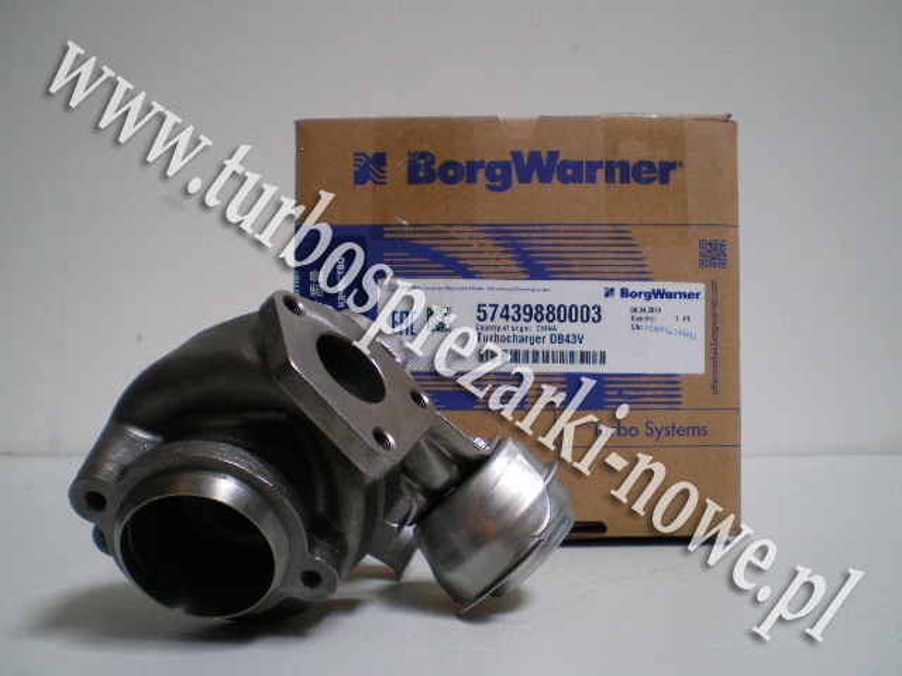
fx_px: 990
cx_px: 451
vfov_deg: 37.7
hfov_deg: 49.0
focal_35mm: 38
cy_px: 338
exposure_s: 1/30
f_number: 3.1
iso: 250
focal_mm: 6.3
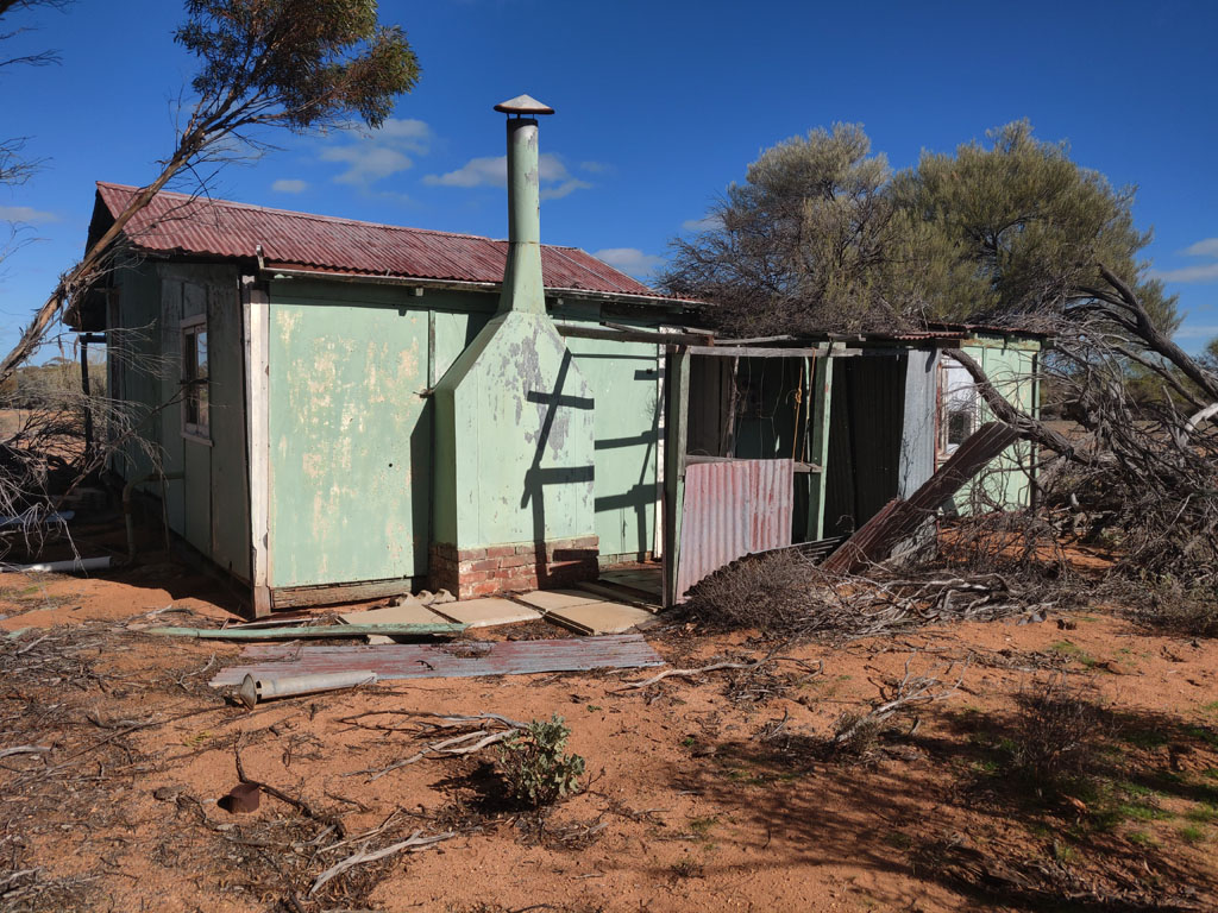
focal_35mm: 25
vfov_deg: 54.9
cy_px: 456
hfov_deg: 69.4
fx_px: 880
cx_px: 609
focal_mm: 4.25
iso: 100
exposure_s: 1/1799
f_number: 1.7
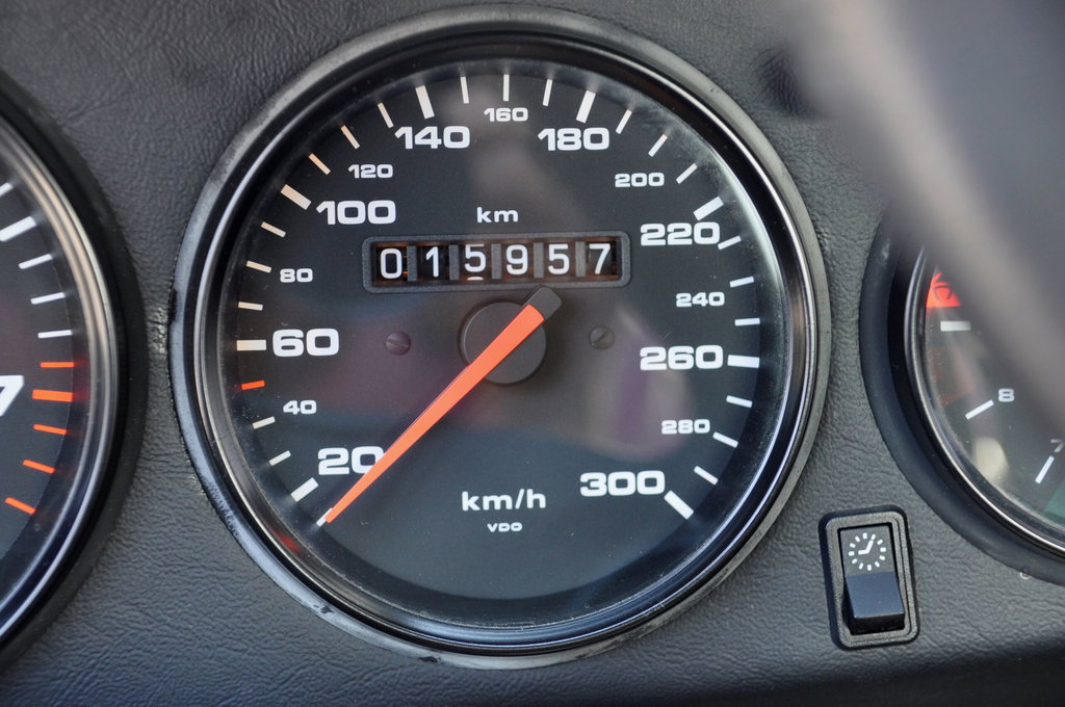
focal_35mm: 75
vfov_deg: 18.1
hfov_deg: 27.0
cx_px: 532
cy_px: 354
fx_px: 2216
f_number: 4.8
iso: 500
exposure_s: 1/8
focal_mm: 50
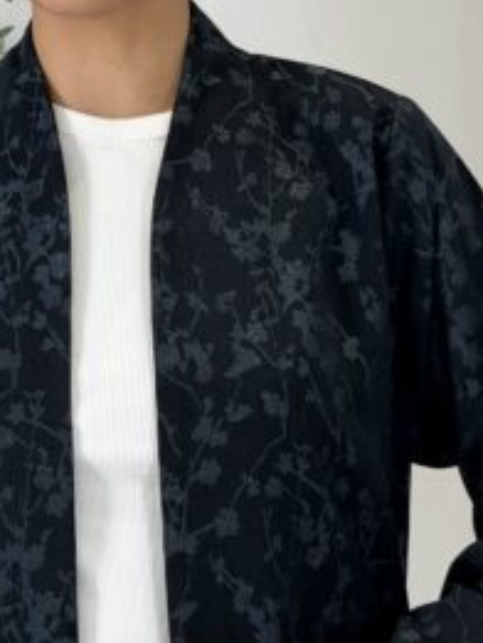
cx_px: 136
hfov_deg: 10.1
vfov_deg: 13.4
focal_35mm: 147
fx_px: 2733
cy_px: 468
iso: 64
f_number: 1.78
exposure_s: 1/437
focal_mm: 6.76
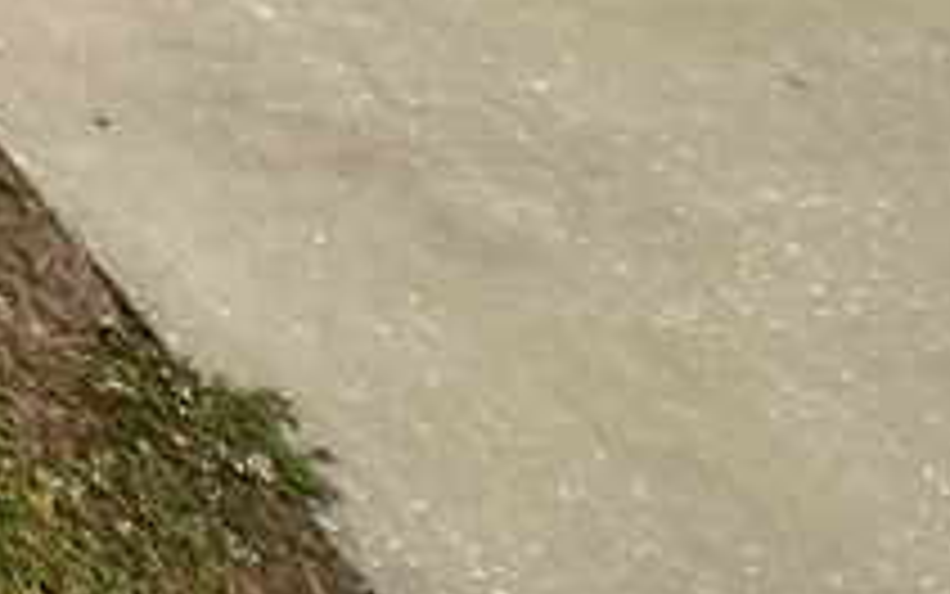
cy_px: -1125
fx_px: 3729
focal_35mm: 144
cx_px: -1319
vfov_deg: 8.0
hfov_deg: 11.8
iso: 25
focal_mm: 3.99
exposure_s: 1/5405
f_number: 1.8
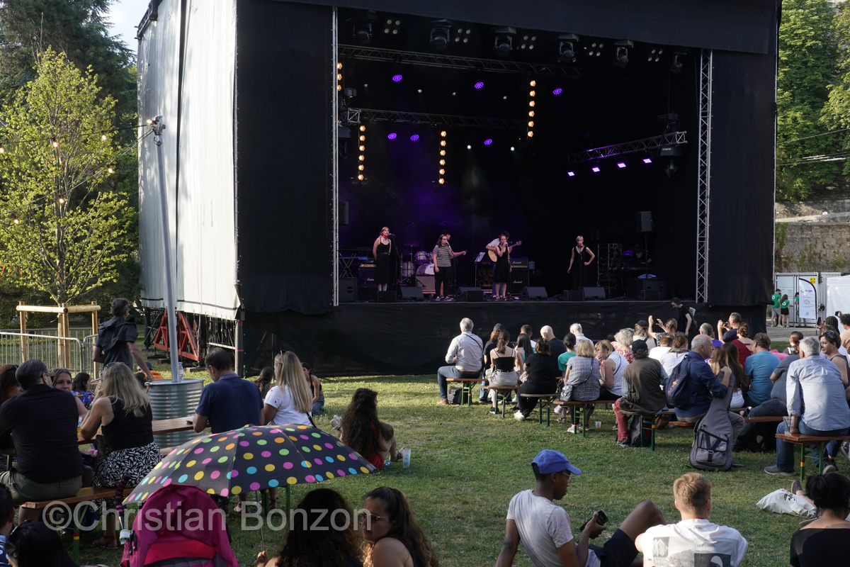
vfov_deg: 32.6
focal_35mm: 41
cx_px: 425
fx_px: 968
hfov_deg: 47.4
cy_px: 284
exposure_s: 1/200
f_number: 11
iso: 800
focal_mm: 41
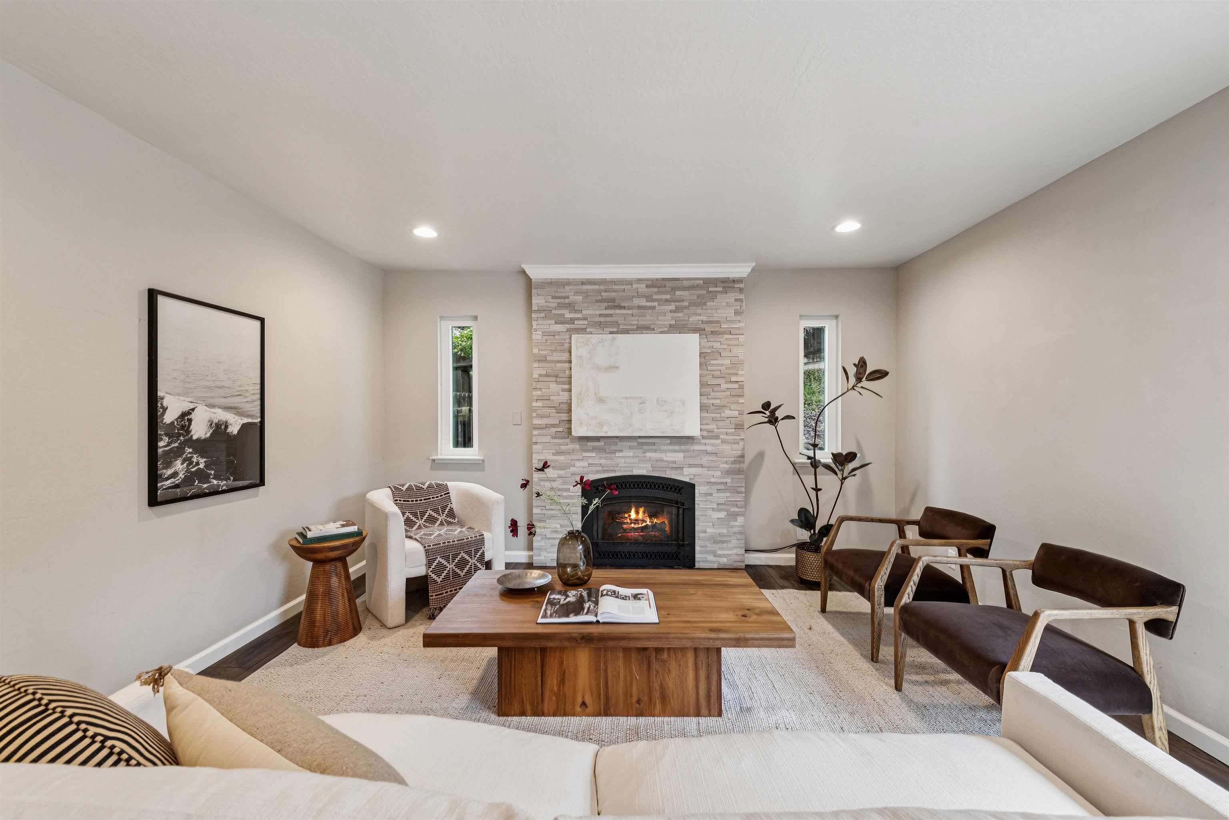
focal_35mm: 14
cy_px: 410
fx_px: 478
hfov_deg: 104.3
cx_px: 614
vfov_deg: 81.2
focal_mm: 14
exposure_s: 1/13
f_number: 11
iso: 640
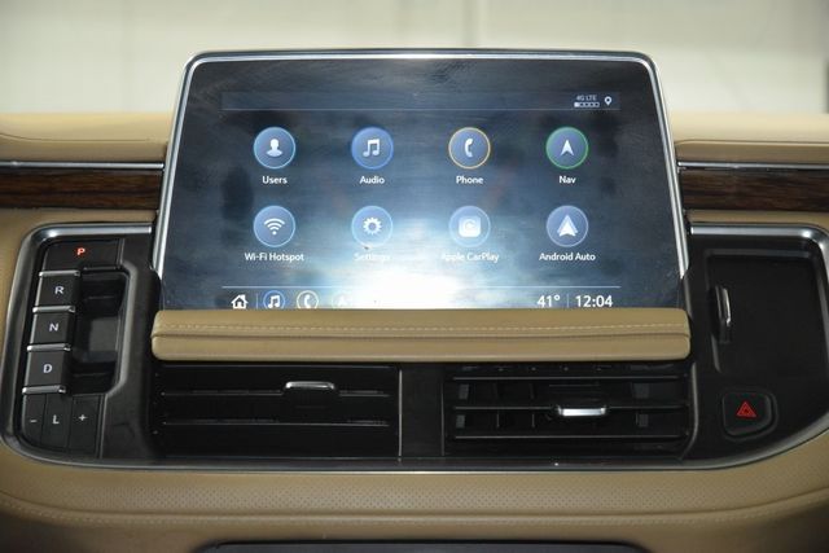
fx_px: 2418
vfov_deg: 13.0
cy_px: 276
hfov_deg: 19.5
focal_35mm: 105
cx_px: 414
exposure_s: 1/100
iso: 3200
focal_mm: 70
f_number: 4.5
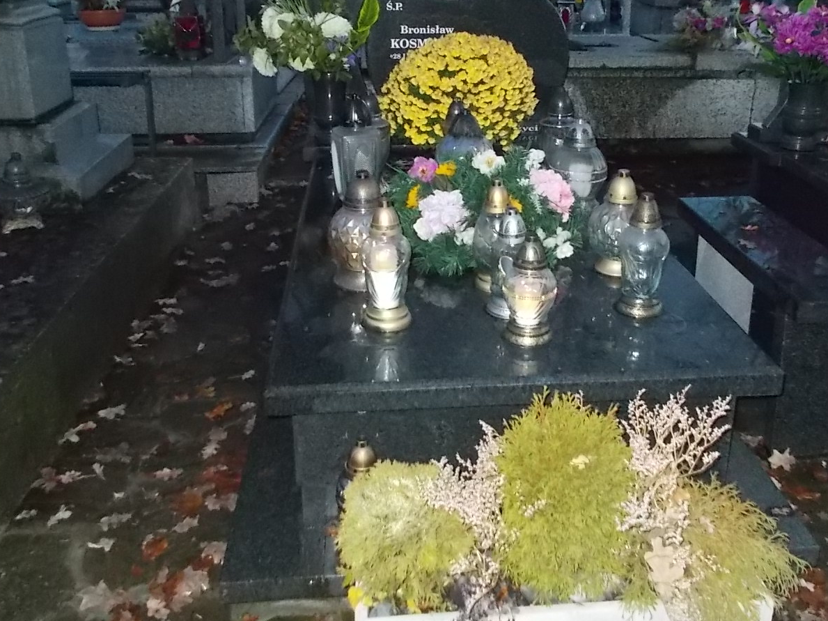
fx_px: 837
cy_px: 217
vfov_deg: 40.3
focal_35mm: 35
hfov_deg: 52.5
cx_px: 458
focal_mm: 4.6
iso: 400
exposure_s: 1/25
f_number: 3.2
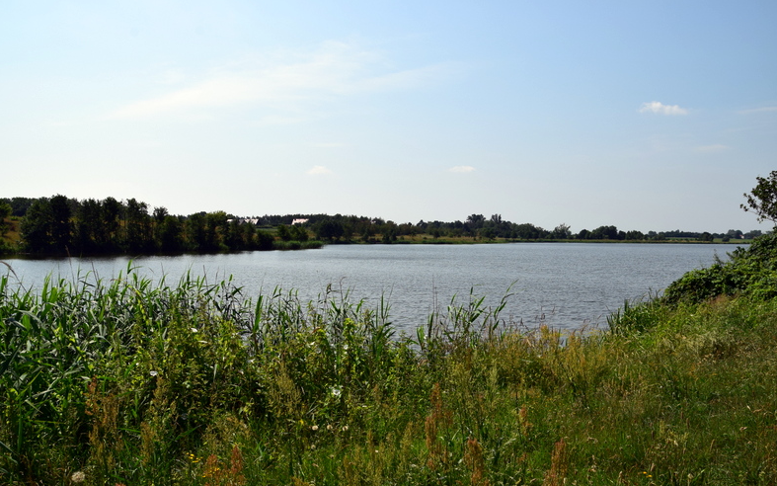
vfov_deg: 44.5
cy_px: 262
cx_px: 391
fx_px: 593
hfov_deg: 66.5
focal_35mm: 28
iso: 250
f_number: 11
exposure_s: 1/500
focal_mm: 18
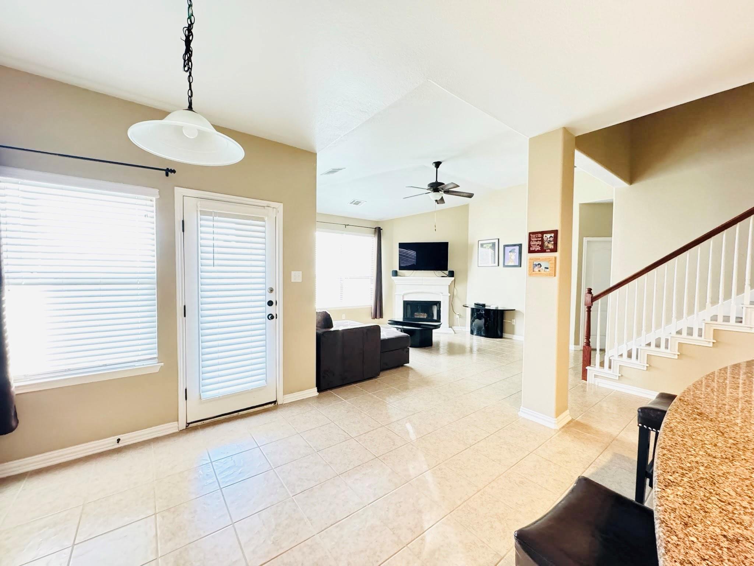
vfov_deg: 85.7
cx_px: 377
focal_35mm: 14
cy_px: 283
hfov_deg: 102.1
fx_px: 305
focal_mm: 2.22
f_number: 2.2
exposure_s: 1/40
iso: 1250
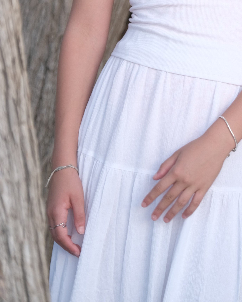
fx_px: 2749
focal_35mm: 307
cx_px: 197
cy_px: -19
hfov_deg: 5.0
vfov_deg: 6.3
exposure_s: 1/160
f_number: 2.8
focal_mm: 98.2
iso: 250
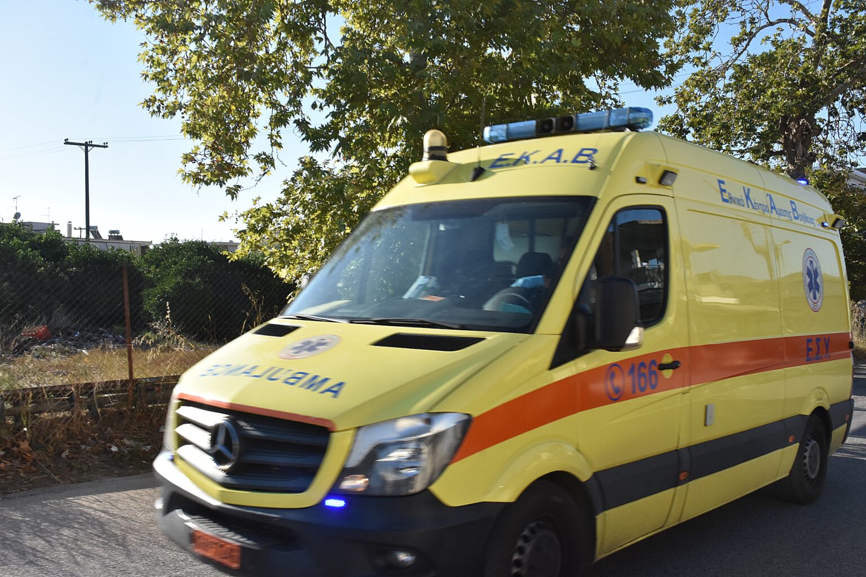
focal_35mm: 34
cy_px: 288
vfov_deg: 38.4
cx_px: 433
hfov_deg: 55.1
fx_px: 830
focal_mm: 23
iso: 800
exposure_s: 1/640
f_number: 13
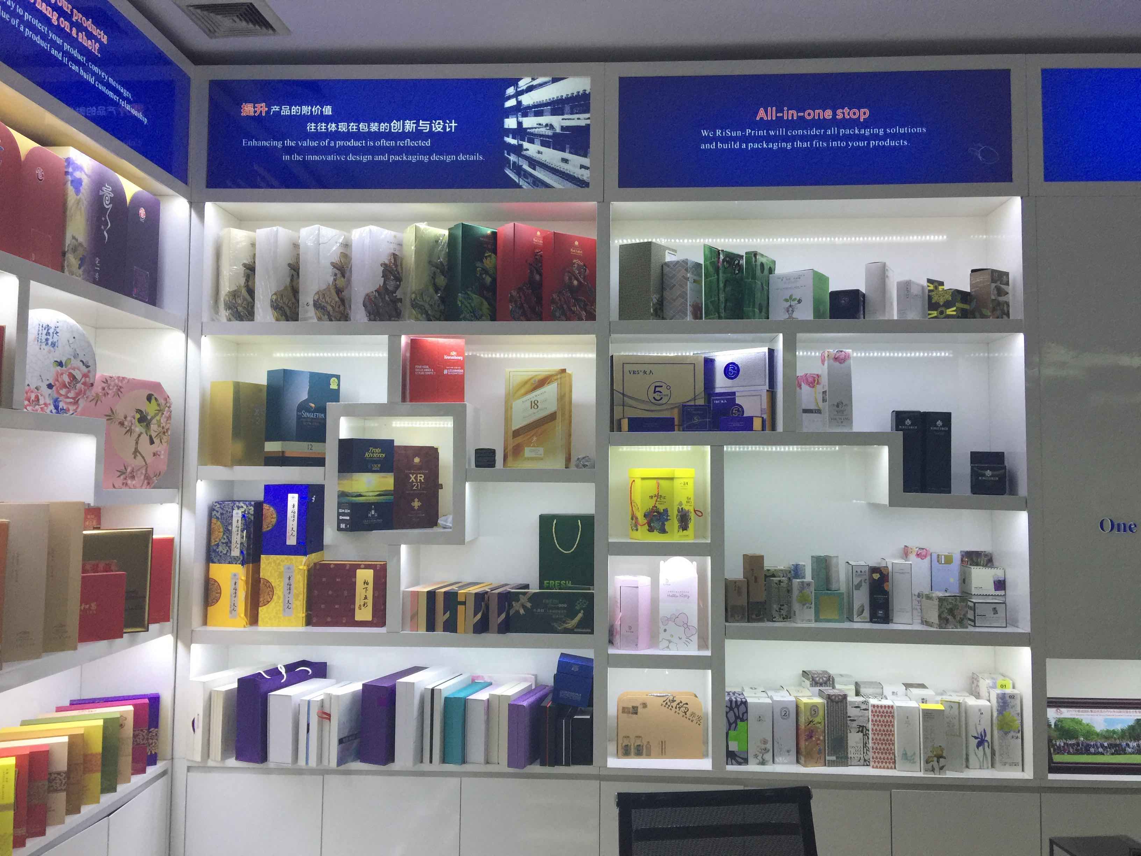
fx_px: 956
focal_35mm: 29
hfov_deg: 61.7
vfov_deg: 48.2
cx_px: 570
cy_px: 428
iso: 64
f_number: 2.2
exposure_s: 1/33
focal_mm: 4.15
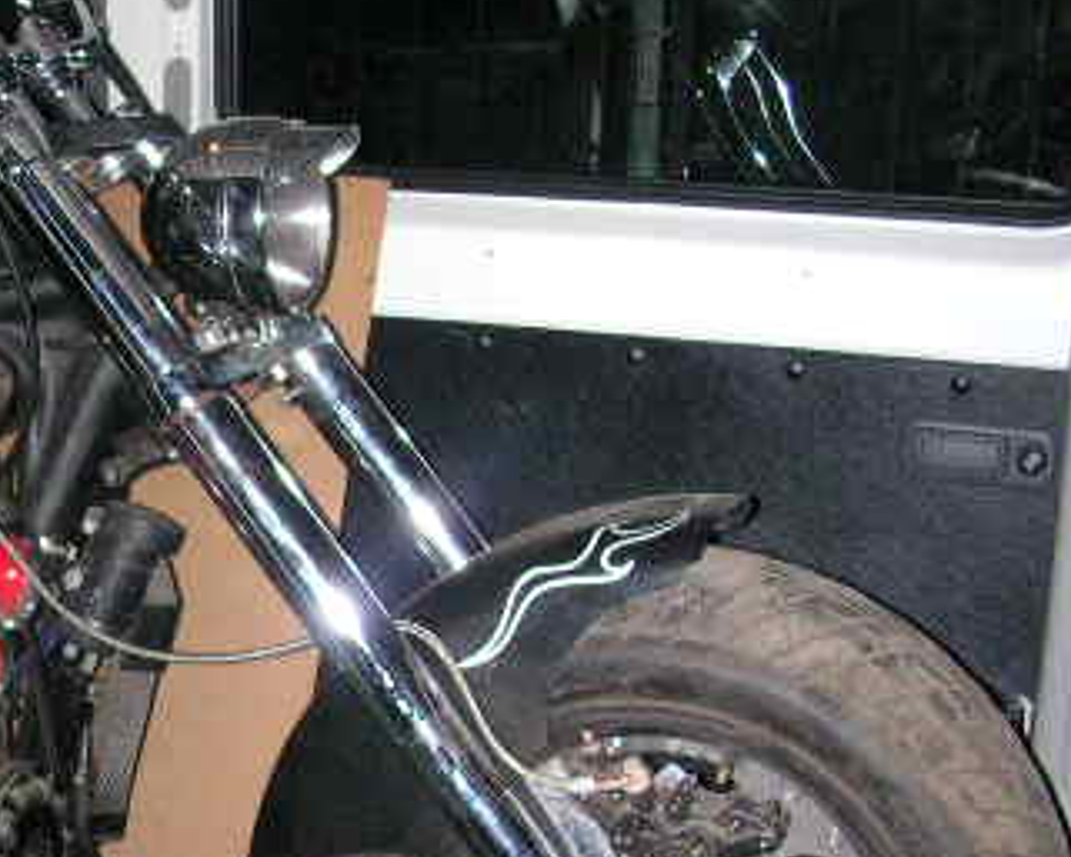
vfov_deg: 21.1
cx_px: 40
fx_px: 2283
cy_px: 667
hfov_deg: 25.3
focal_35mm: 72
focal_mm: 5.6
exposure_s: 1/60
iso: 388
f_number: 2.7
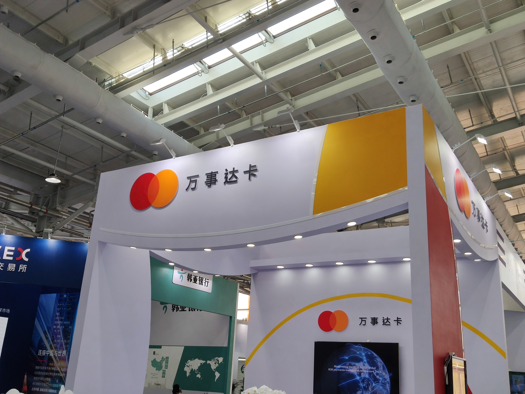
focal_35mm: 34
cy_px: 197
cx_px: 262
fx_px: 516
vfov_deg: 41.8
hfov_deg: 54.0
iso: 112
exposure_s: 1/233
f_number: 1.75
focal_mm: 4.75
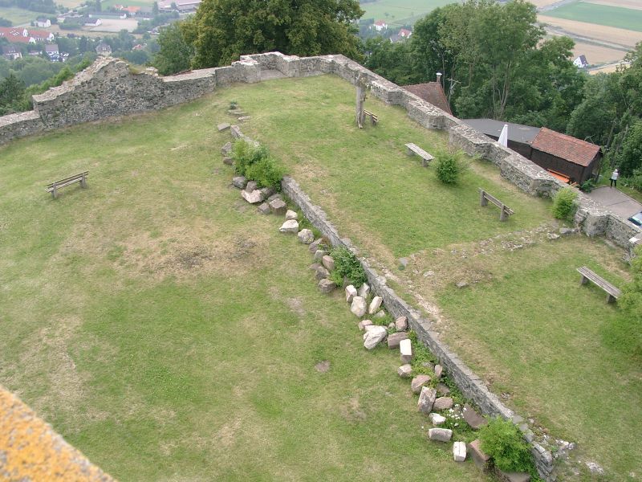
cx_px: 321
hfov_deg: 54.0
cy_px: 241
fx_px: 631
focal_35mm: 34
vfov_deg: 41.8
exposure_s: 1/215
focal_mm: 7.13
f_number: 4
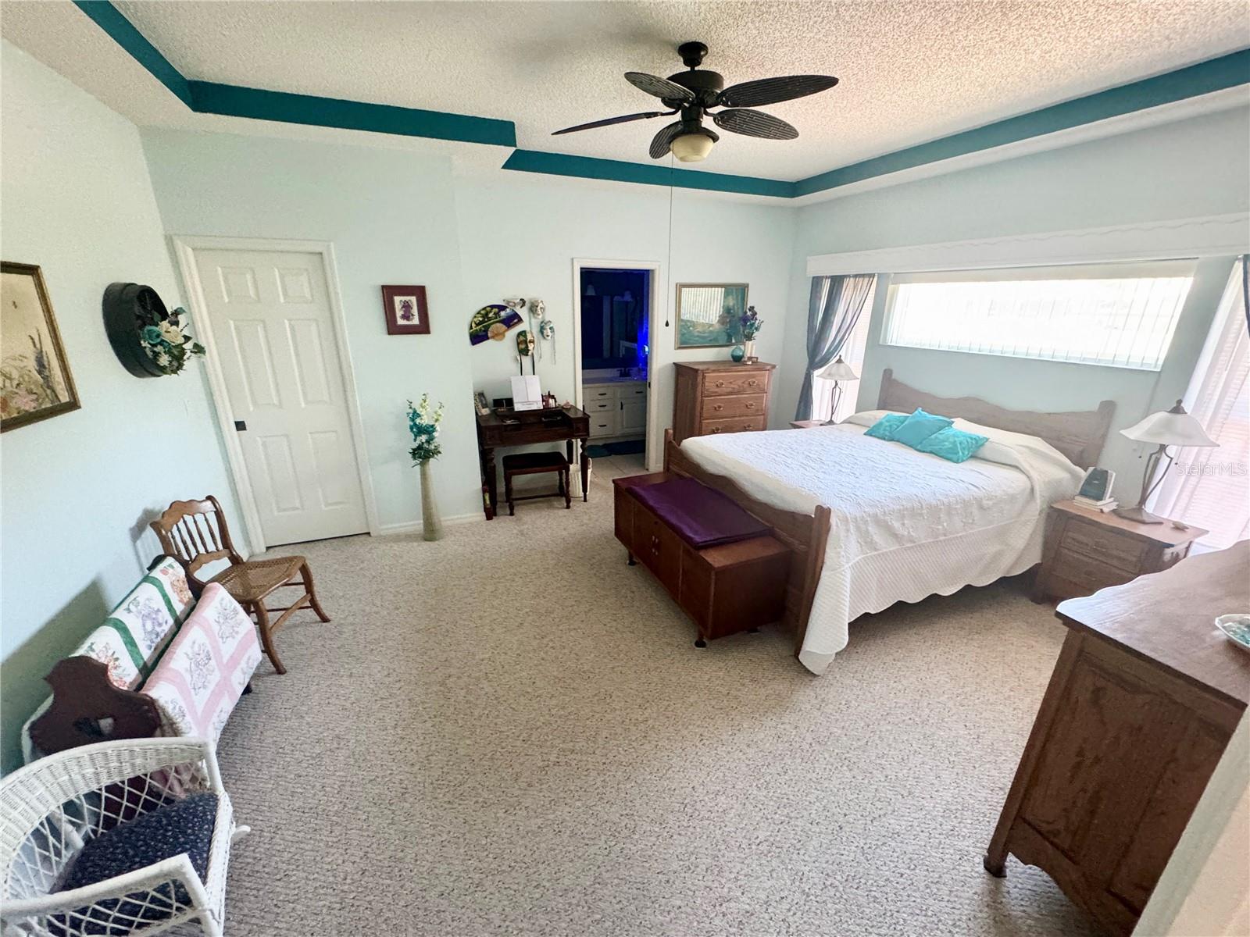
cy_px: 468
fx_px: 506
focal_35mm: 14
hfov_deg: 102.1
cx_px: 625
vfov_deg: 85.7
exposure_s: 1/60
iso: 640
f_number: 2.2
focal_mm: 2.22
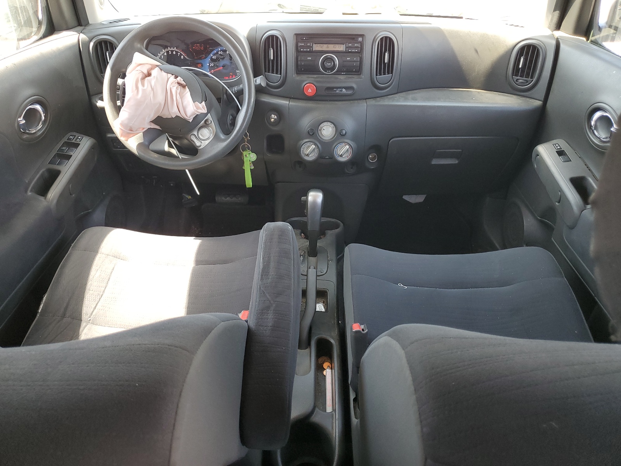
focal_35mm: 26
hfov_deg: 67.3
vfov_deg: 53.1
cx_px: 310
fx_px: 466
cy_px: 233
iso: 65
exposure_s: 1/120
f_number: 1.5
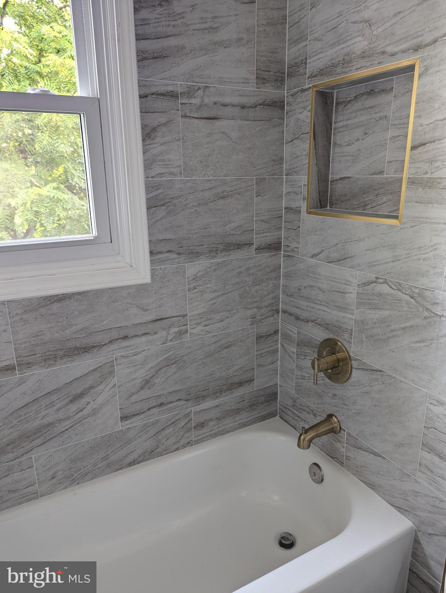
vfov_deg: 71.5
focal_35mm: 24
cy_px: 296
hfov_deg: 56.9
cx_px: 223
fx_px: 411
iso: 35
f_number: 1.85
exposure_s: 1/23.8
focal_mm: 6.81
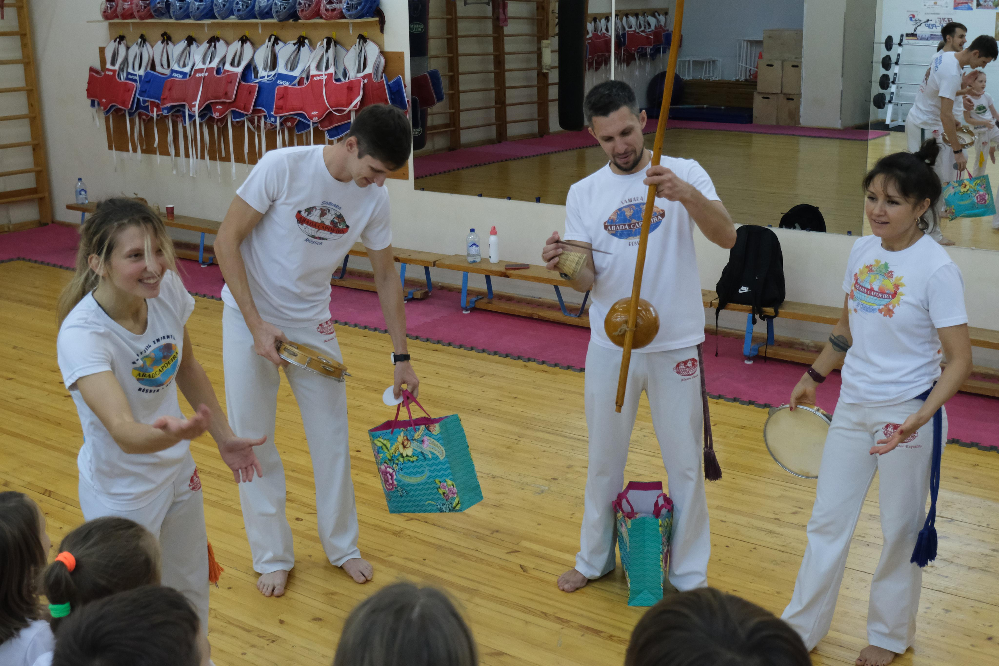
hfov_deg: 46.4
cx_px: 500
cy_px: 333
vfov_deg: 31.9
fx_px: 1165
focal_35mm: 42
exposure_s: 1/320
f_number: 4.5
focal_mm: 28
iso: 4000
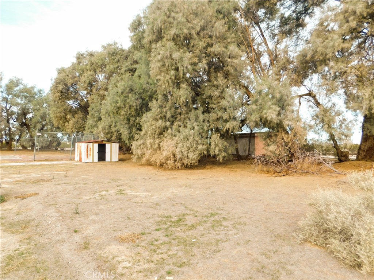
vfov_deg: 58.9
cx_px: 187
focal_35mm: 23
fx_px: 248
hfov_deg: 73.9
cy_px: 140
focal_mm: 4
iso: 125
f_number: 3
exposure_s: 1/400
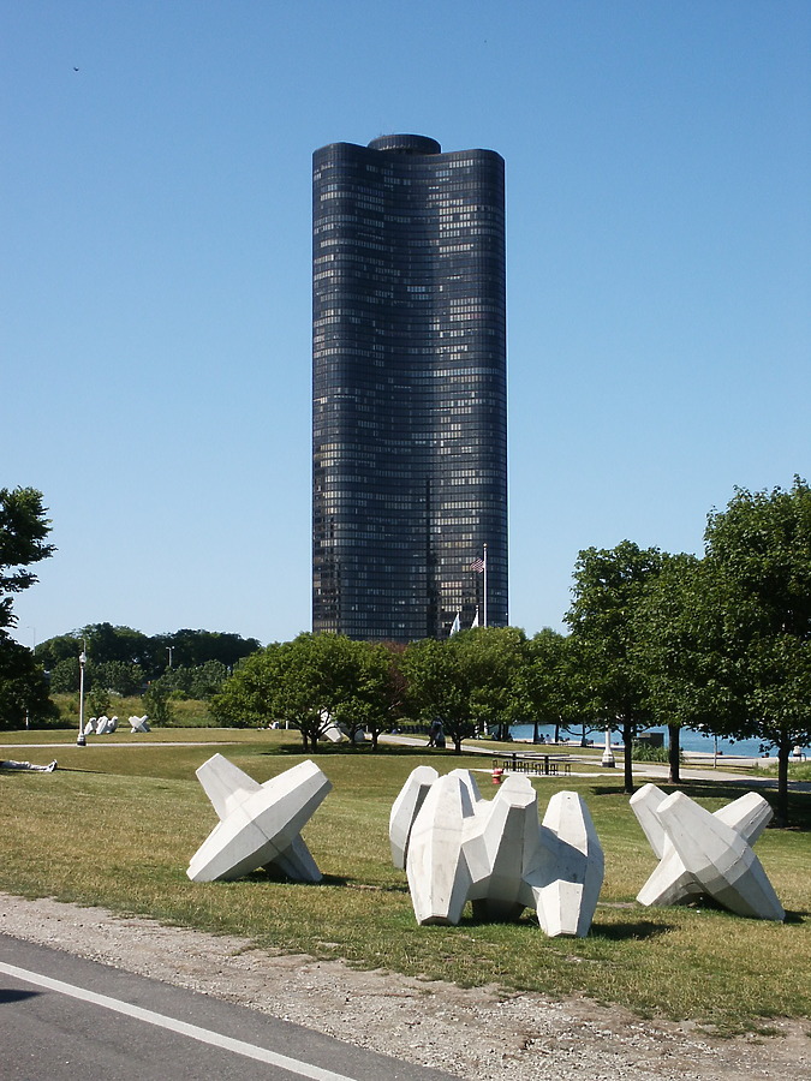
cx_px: 406
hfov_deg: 28.0
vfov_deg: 36.8
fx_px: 1624
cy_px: 540
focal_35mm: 52
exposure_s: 1/250
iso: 64
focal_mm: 10.89
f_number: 8
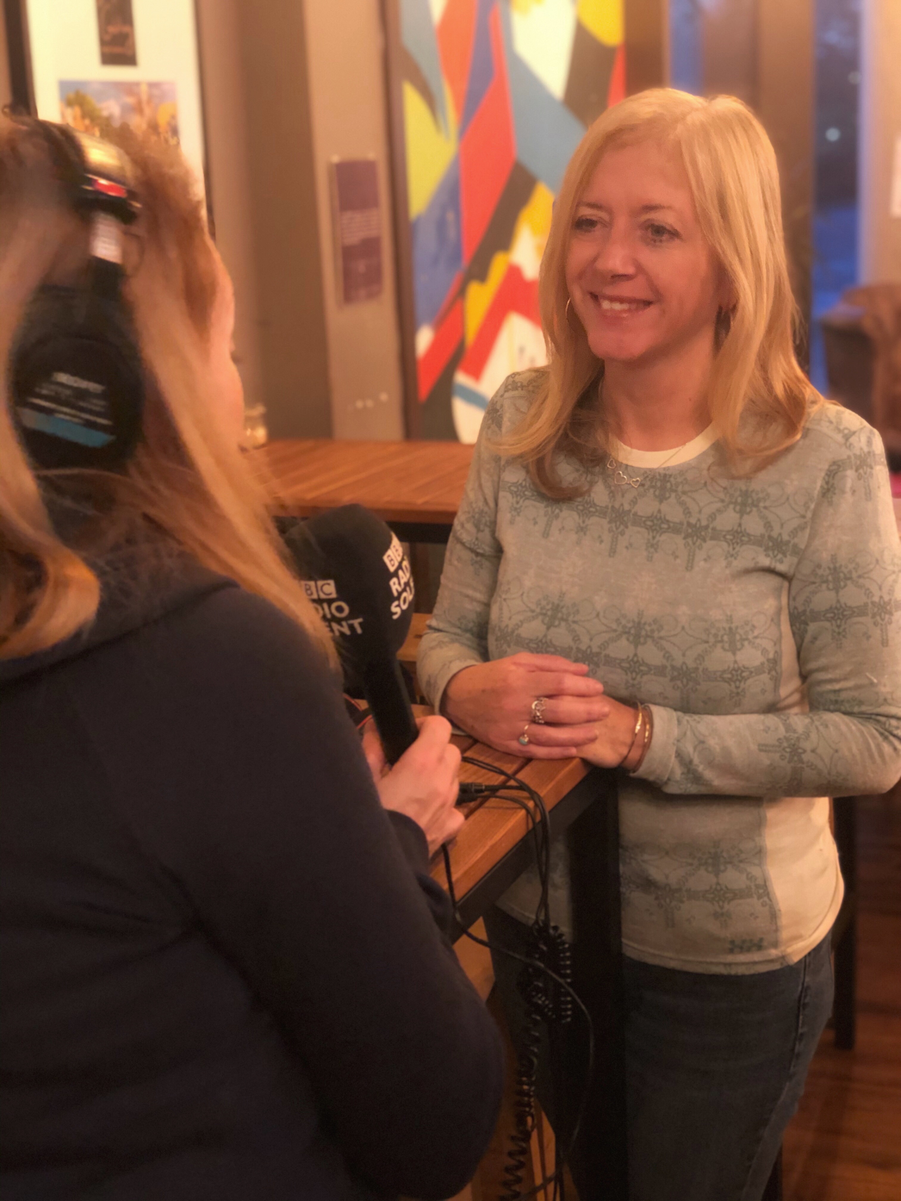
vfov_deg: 36.8
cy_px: 600
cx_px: 450
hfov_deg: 28.0
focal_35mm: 52
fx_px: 1805
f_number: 2.4
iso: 200
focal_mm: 6
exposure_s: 1/8
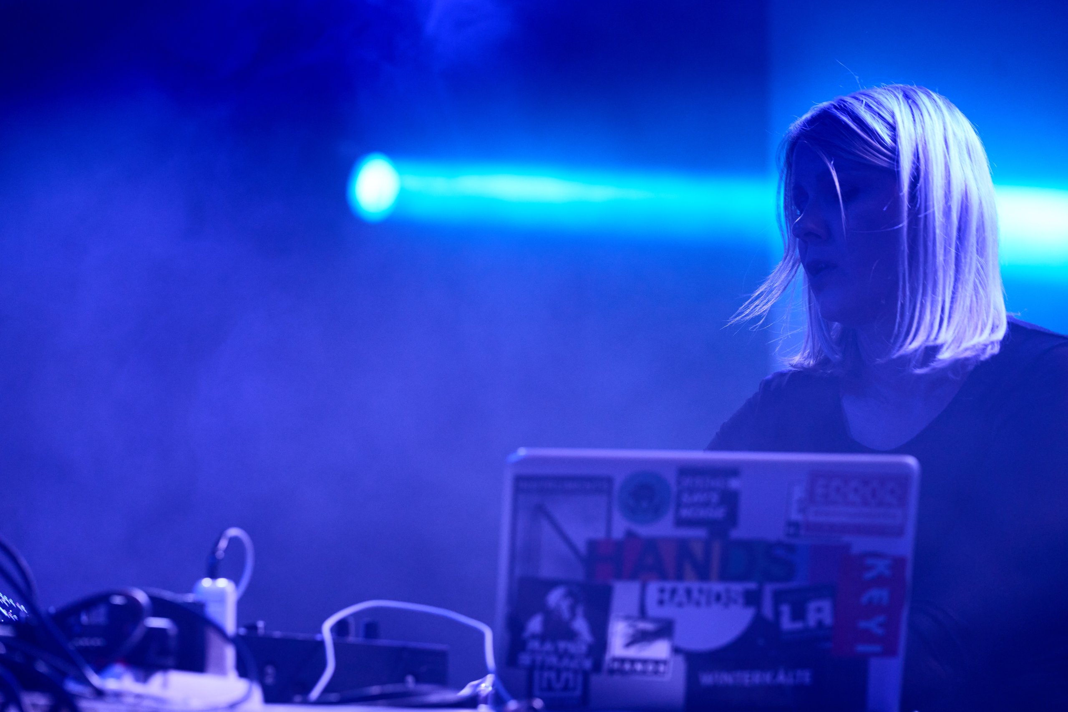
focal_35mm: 134
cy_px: 356
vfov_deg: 10.2
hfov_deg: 15.3
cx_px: 534
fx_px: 3975
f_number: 4
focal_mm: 134
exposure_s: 1/250
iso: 1250
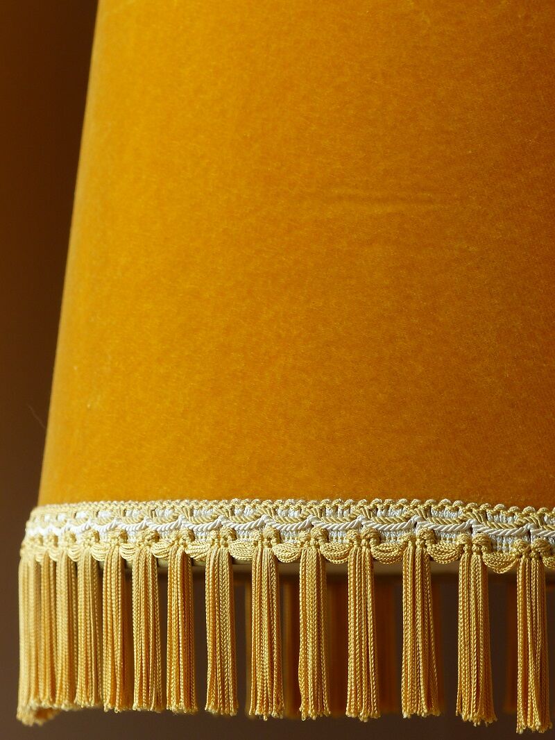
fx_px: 6902
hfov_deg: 4.6
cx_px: 278
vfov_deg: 6.1
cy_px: 370
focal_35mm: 323
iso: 100
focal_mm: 58.2
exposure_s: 1/125
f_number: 4
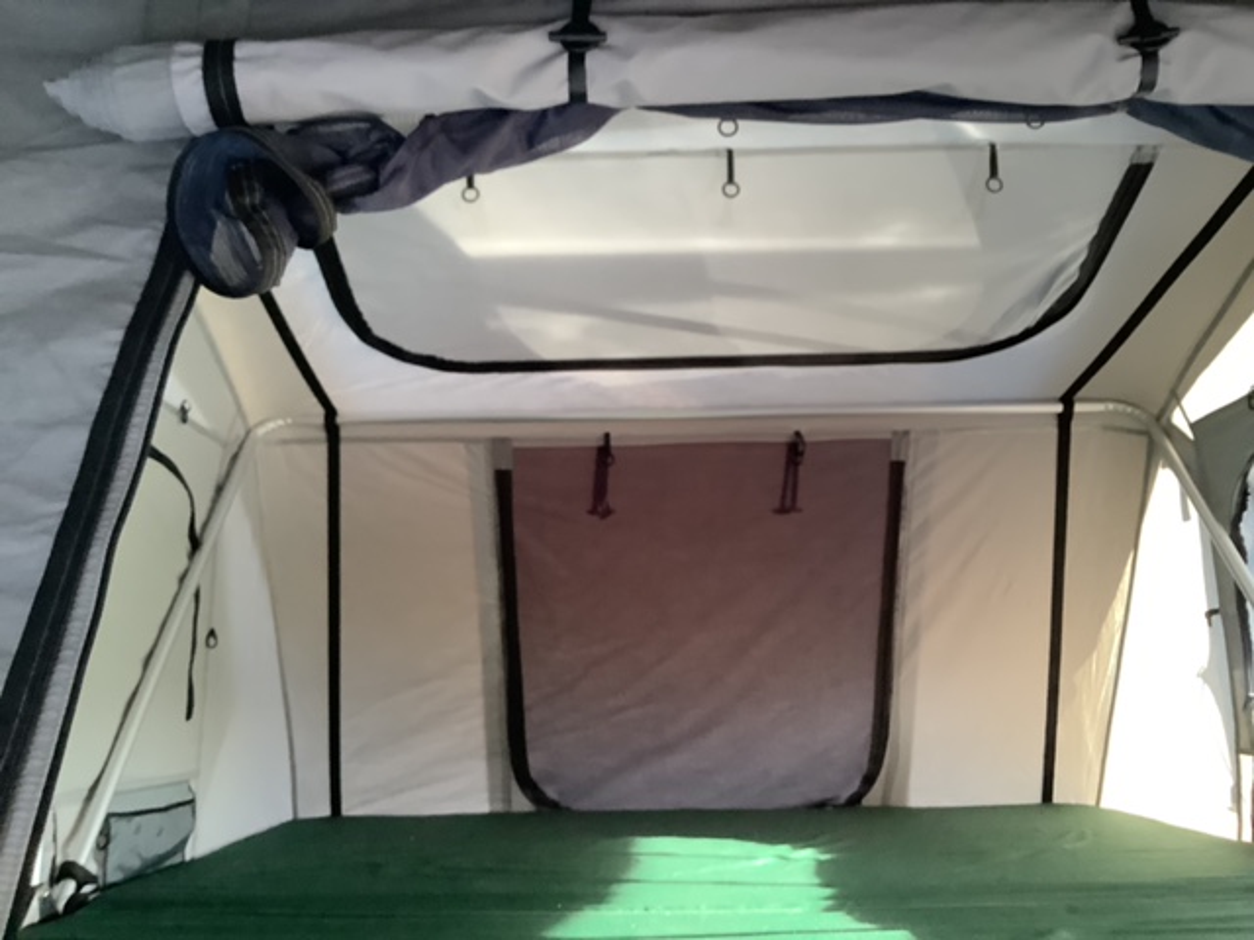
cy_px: 470
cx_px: 627
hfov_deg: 58.4
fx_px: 1123
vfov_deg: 45.4
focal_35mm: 31
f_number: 2.4
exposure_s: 1/60
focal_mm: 3.3
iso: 320
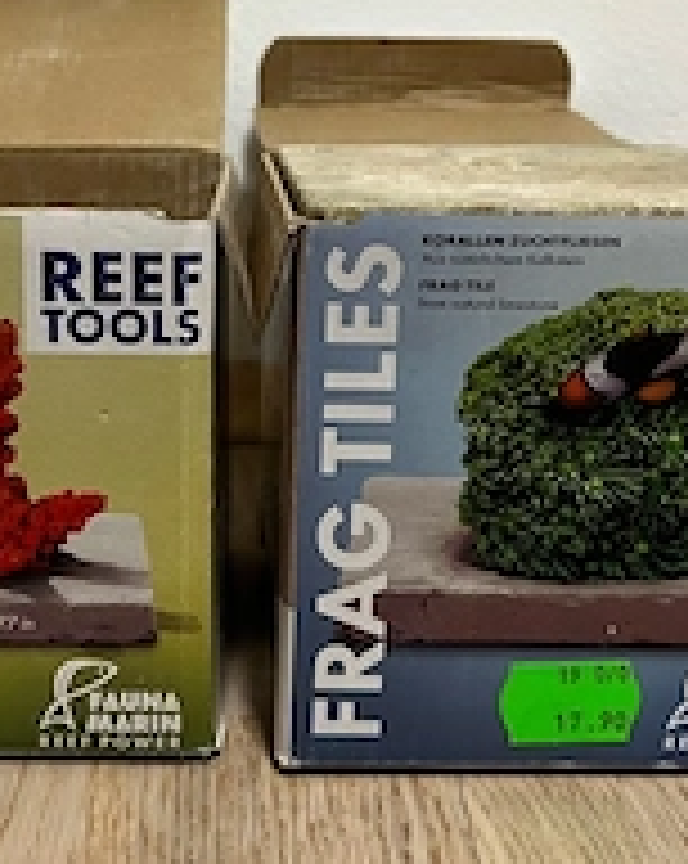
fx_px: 1352
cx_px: 252
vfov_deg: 35.0
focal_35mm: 53
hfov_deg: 28.4
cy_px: 266
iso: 500
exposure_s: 1/59
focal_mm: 5.7
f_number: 1.5
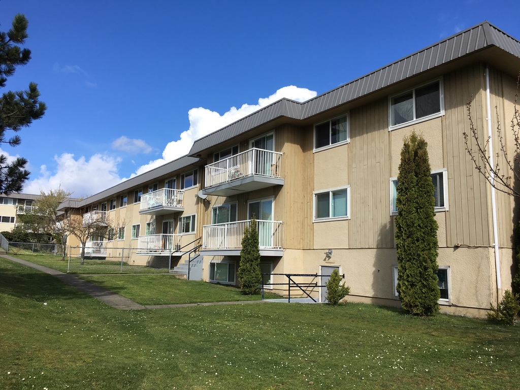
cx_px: 260
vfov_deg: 48.2
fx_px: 436
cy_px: 195
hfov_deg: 61.7
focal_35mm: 29
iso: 25
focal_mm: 4.15
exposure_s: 1/1479
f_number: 2.2
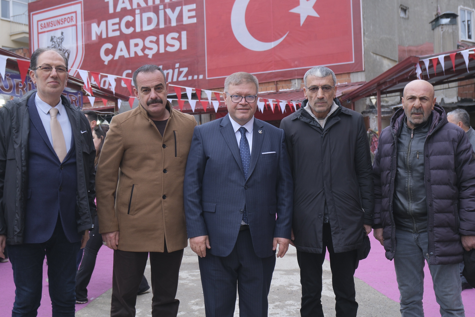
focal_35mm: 43
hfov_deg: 45.4
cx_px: 238
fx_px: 567
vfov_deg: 31.2
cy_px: 158
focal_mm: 28.8
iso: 640
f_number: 4.5
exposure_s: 1/160
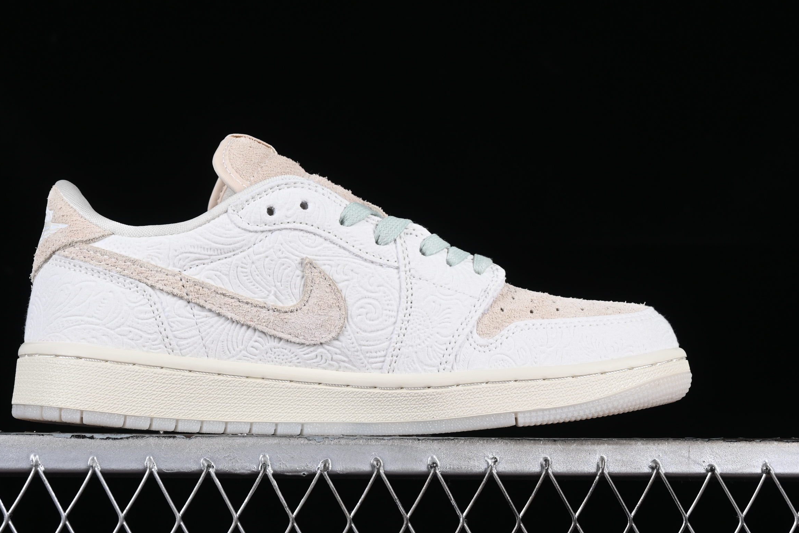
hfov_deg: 22.6
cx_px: 356
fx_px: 1997
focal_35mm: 90
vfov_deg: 15.2
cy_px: 245
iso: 160
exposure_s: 1/80
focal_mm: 50
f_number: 8
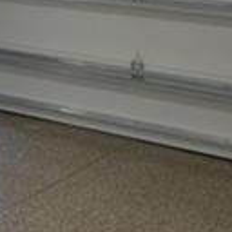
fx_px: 773
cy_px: -92
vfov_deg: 16.0
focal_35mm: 102
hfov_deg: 14.8
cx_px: -188
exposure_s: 1/80
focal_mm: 10
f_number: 4.5
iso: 400
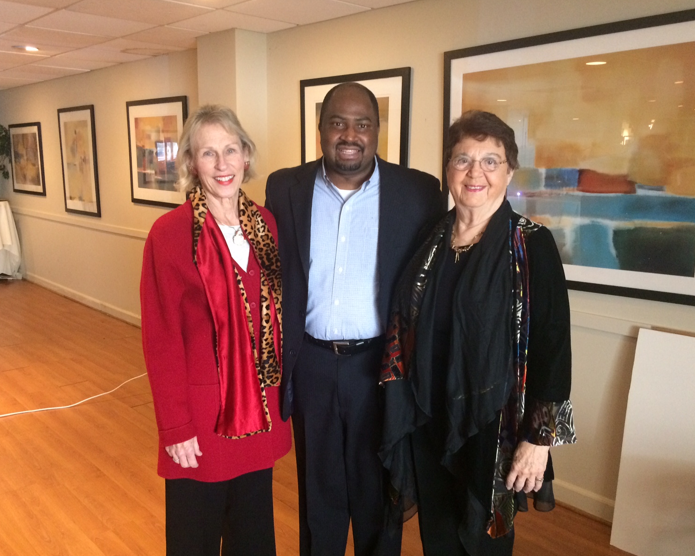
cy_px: 281
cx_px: 337
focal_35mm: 31
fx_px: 638
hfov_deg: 57.2
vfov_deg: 47.1
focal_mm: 4.15
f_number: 2.2
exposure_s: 1/20
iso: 320
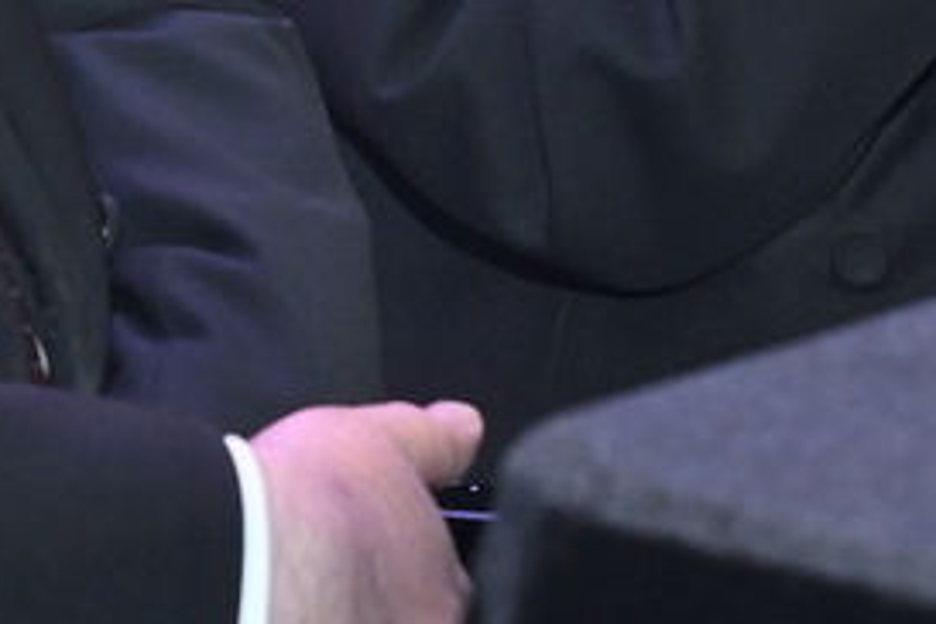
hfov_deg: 10.2
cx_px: 785
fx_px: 5200
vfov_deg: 6.7
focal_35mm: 200
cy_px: -538
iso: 1250
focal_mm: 39
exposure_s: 1/125
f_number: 4.5
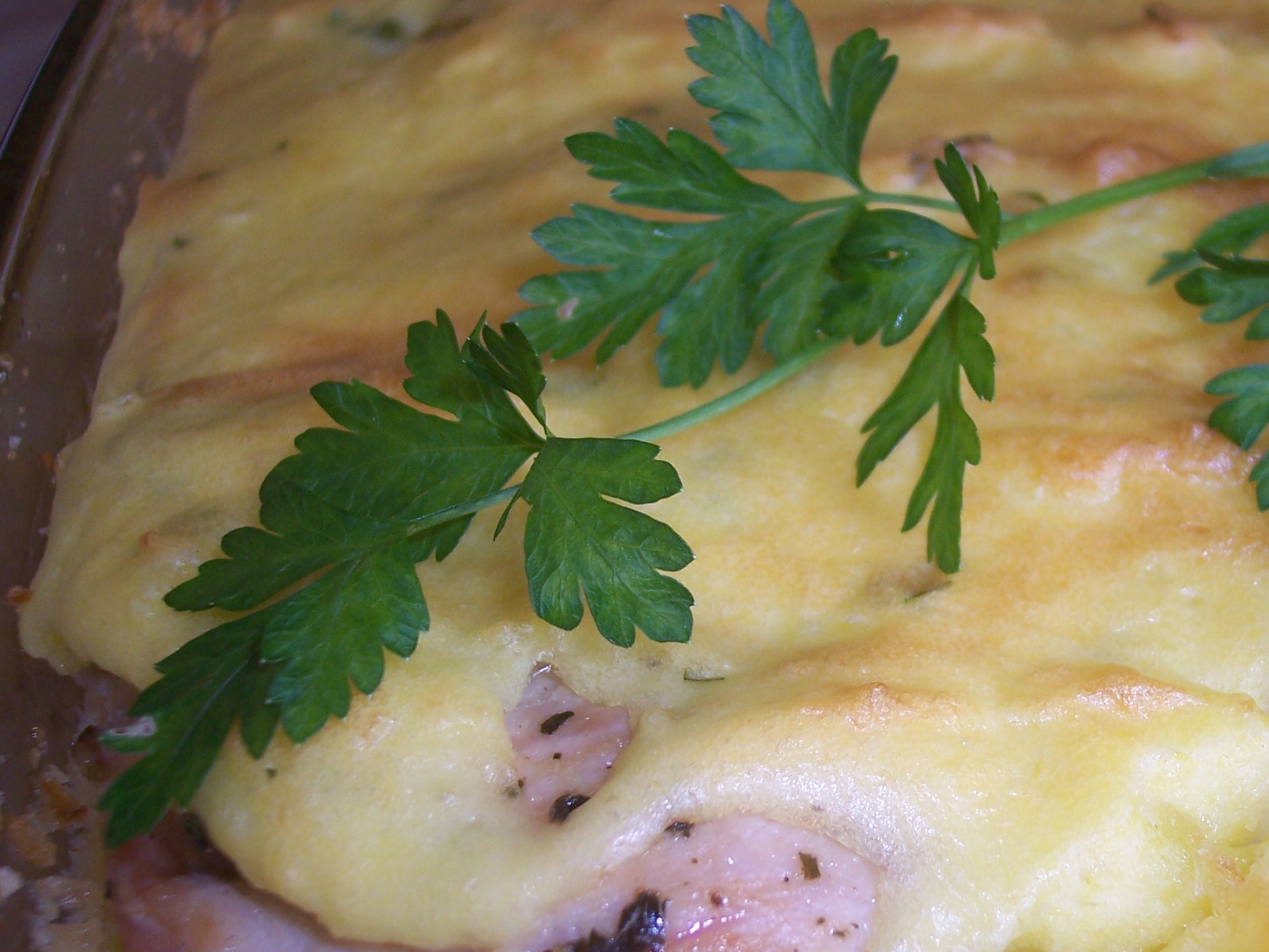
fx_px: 2090
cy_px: 603
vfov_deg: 25.6
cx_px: 901
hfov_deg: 33.3
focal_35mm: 57
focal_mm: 8
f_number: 2.8
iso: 100
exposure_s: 1/60
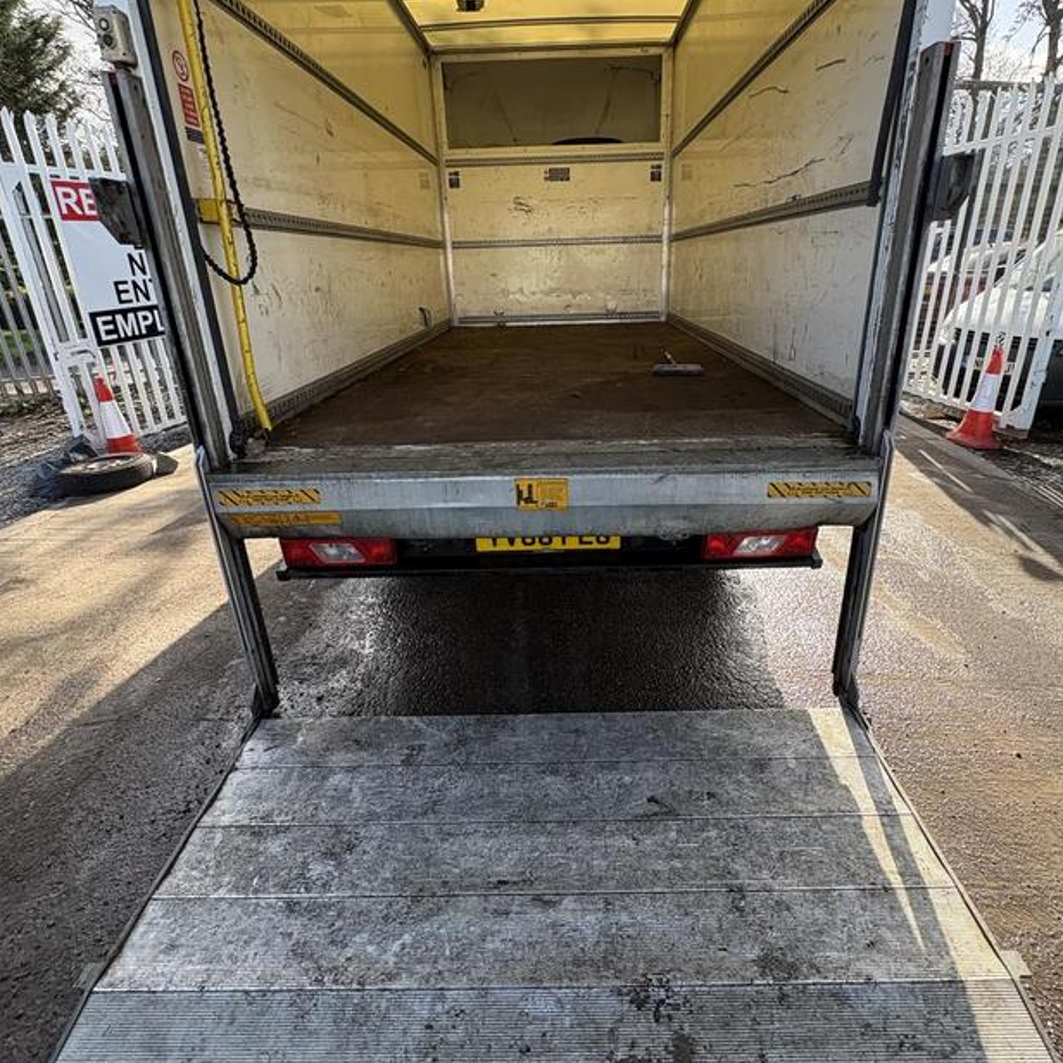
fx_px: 625
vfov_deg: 80.6
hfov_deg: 80.6
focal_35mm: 18
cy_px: 497
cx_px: 563
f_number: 2.2
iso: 64
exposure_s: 1/357
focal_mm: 2.22
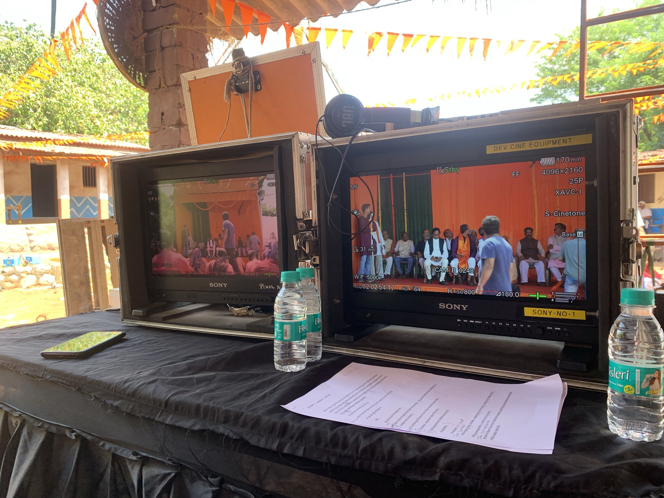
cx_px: 332
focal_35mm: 26
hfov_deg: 67.3
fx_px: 499
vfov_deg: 53.1
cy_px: 249
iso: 40
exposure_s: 1/121
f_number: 1.8
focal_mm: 4.25
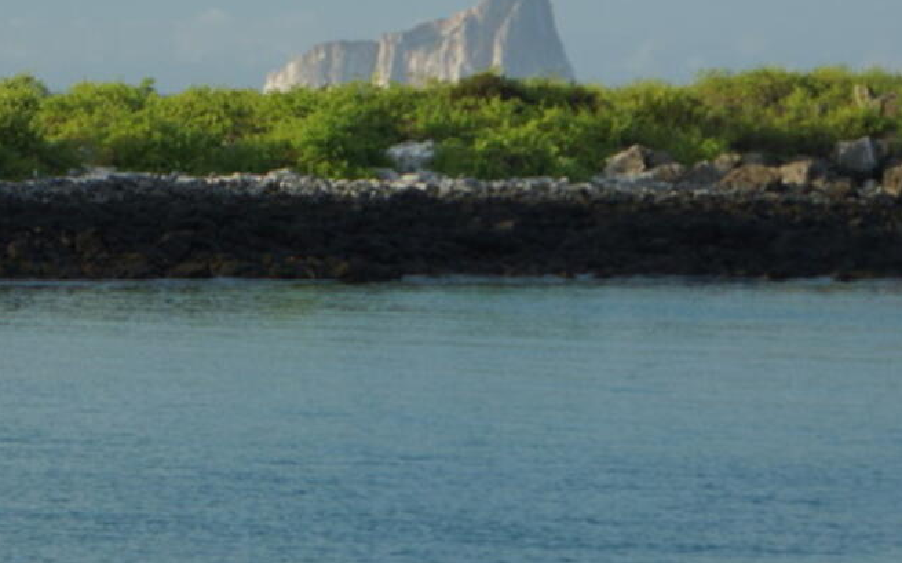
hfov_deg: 6.1
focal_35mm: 346
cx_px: 15
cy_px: -42
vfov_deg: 3.8
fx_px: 8503
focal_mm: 92.9
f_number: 6.3
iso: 100
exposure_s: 1/80
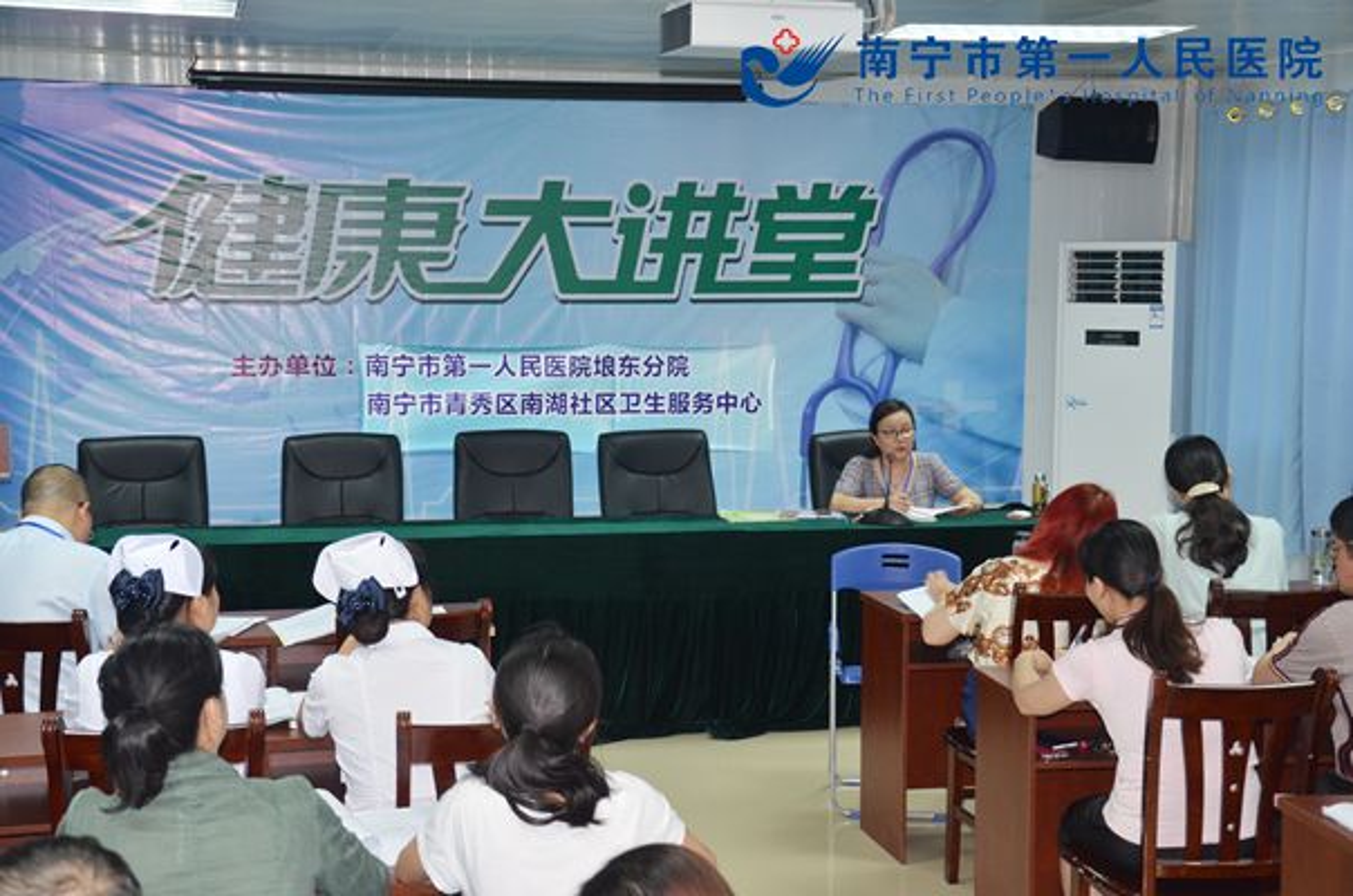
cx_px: 676
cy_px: 448
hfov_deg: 35.1
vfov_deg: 23.7
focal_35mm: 57
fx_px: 2138
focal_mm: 38
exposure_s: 1/60
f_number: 4.5
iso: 800
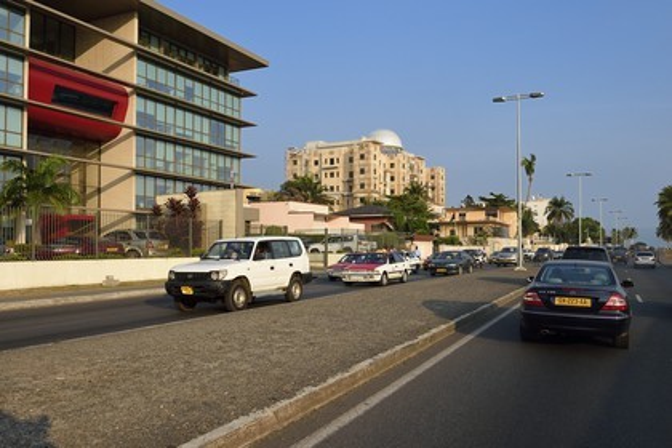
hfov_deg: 69.4
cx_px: 336
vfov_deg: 49.6
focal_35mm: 26
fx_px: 485
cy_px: 224
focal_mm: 26
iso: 800
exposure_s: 1/1250
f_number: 8
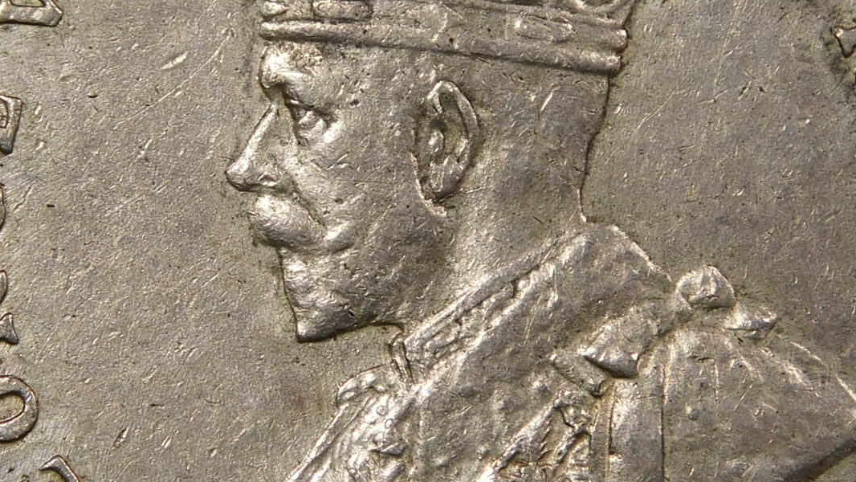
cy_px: 268
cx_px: 406
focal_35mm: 238
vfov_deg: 5.1
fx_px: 5403
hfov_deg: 9.1
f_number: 4.5
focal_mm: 16.1
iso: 125
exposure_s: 1/80
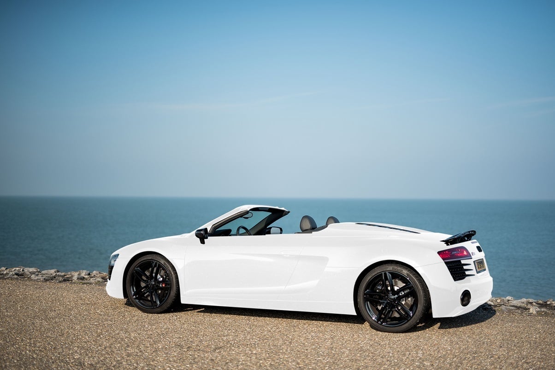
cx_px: 278
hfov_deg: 39.6
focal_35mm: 50
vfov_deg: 27.0
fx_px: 771
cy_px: 185
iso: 100
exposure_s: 1/2500
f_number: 1.4
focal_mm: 50
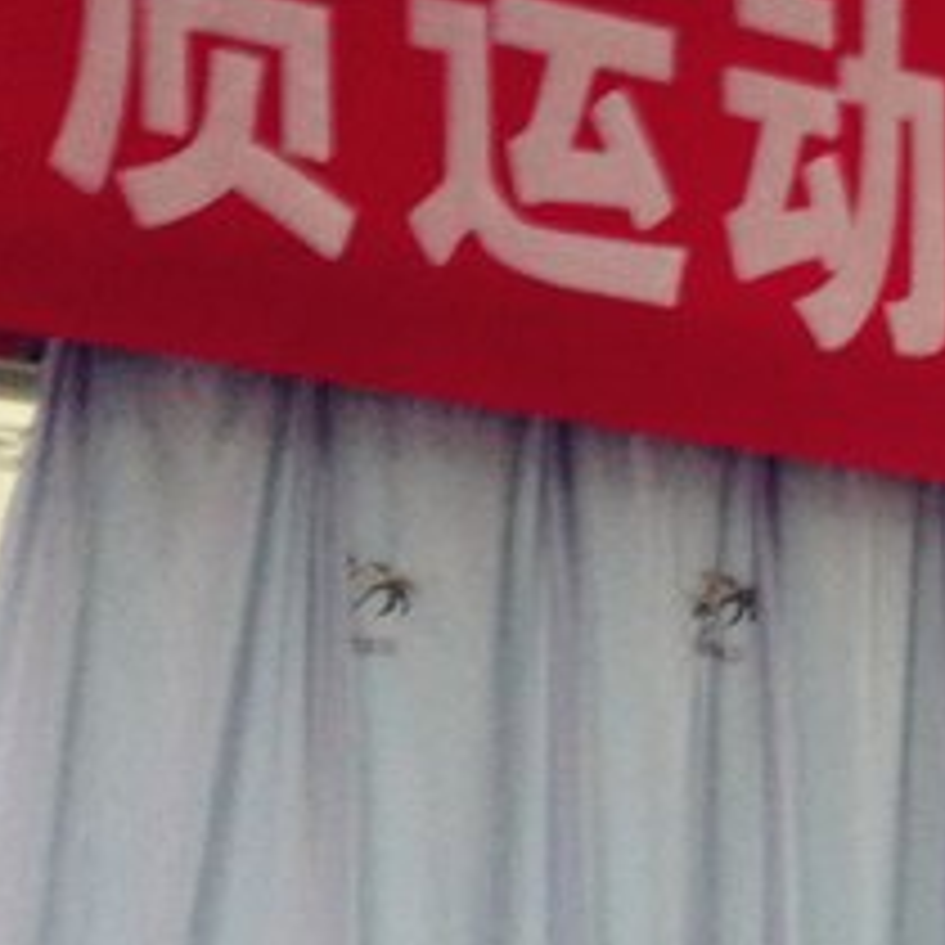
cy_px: 1112
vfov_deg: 15.2
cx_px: 1782
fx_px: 3428
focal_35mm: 111
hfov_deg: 13.7
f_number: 2.4
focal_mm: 4.12
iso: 200
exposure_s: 1/20
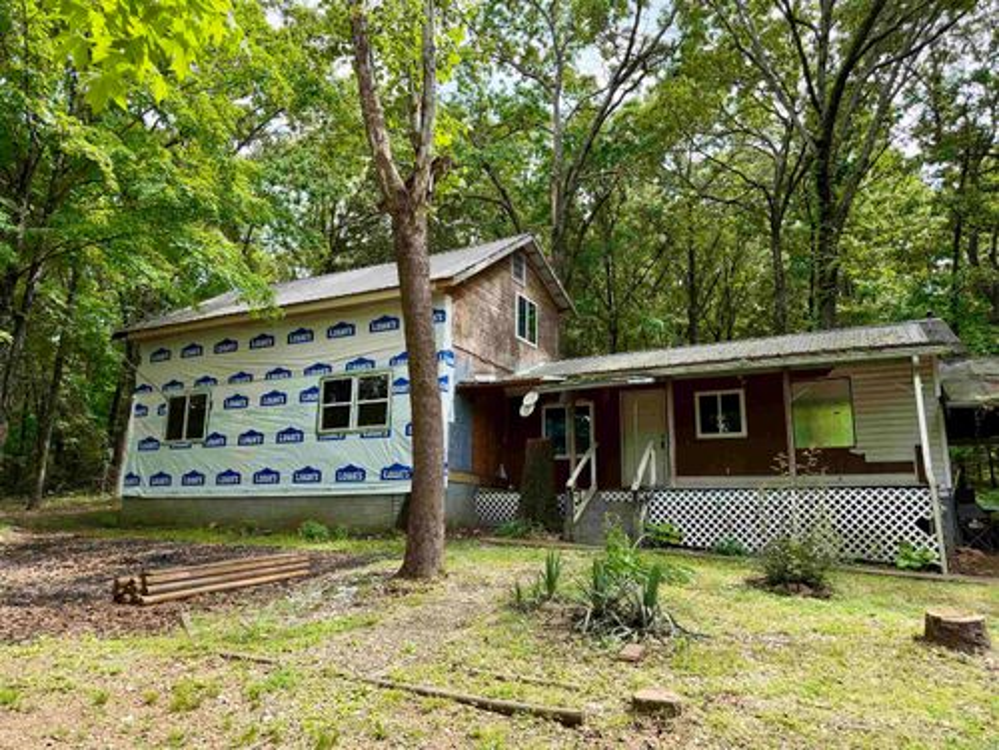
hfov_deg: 71.6
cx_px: 500
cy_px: 375
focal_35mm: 24
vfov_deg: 56.8
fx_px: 693
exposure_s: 1/1314
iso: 100
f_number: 1.78
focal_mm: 6.76
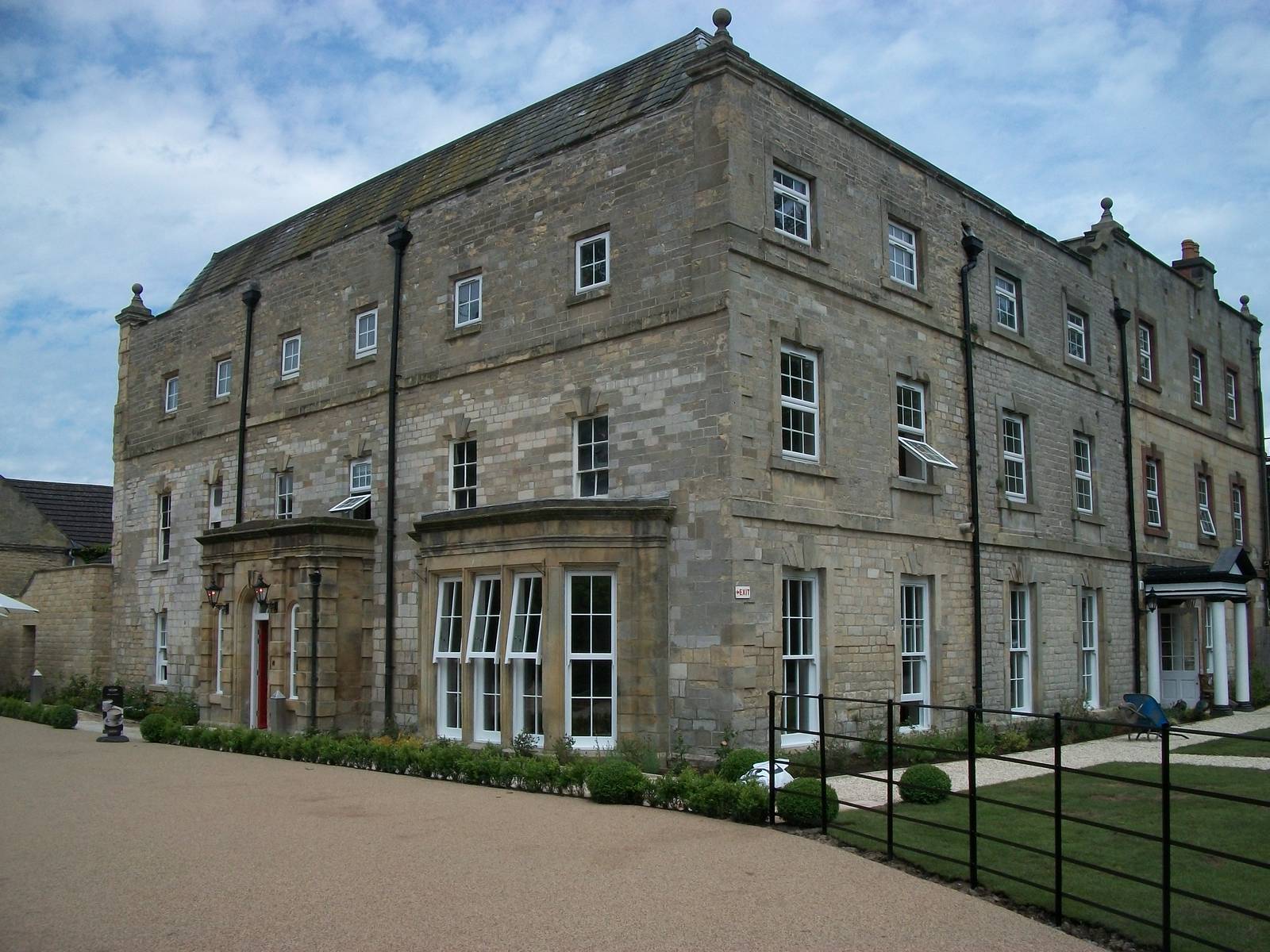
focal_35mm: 32
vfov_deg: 44.2
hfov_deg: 56.8
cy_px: 476
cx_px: 635
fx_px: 1174
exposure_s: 1/500
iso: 80
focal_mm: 5.7
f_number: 5.5
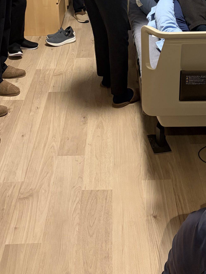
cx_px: 125
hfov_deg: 29.0
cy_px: 27
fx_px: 397
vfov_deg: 35.9
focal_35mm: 50
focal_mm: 5.96
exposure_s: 1/59
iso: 250
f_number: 1.6
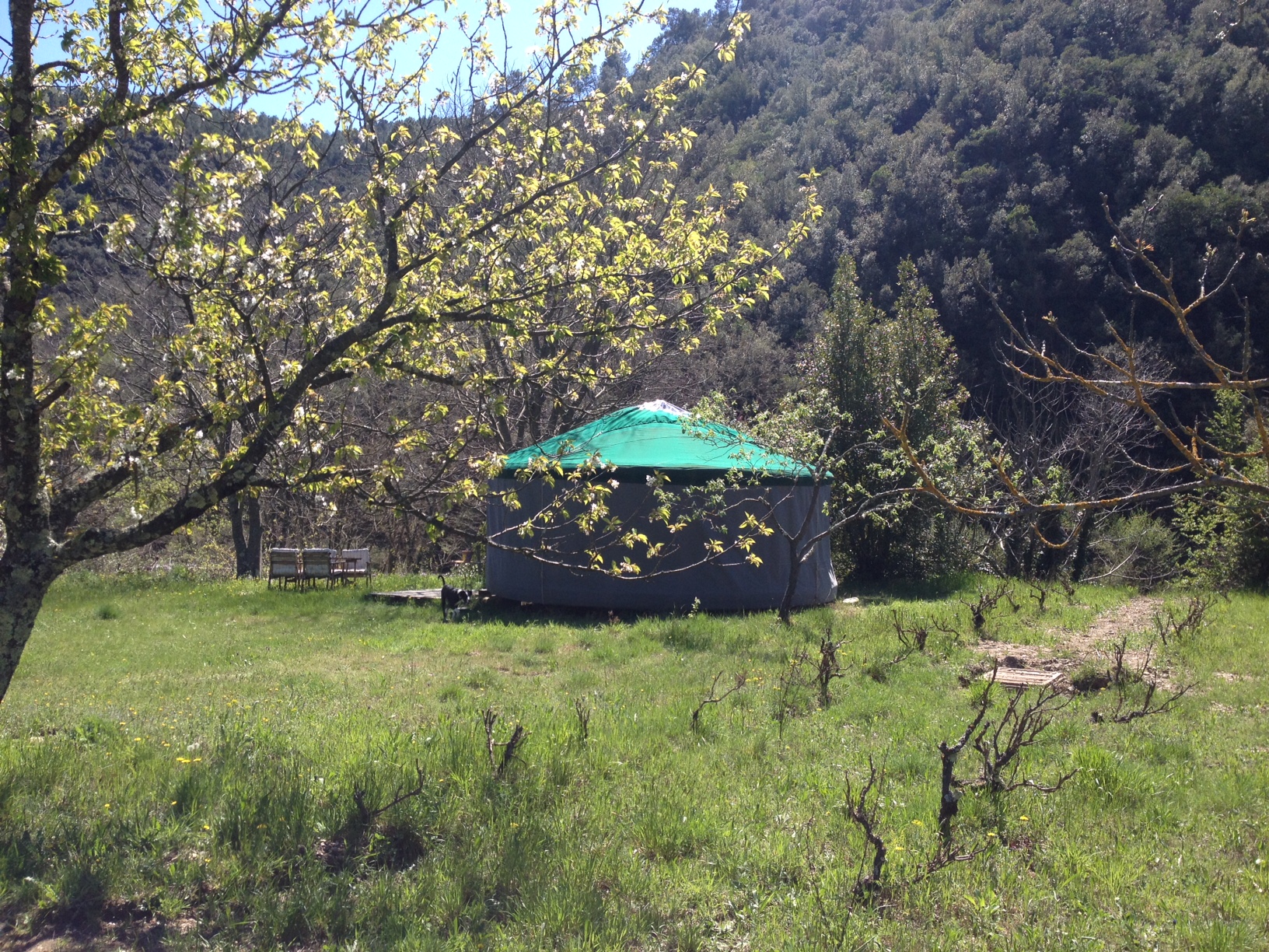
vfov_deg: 40.7
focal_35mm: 35
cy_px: 476
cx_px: 634
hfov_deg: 52.6
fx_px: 1283
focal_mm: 4.28
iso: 50
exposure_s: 1/836
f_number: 2.4
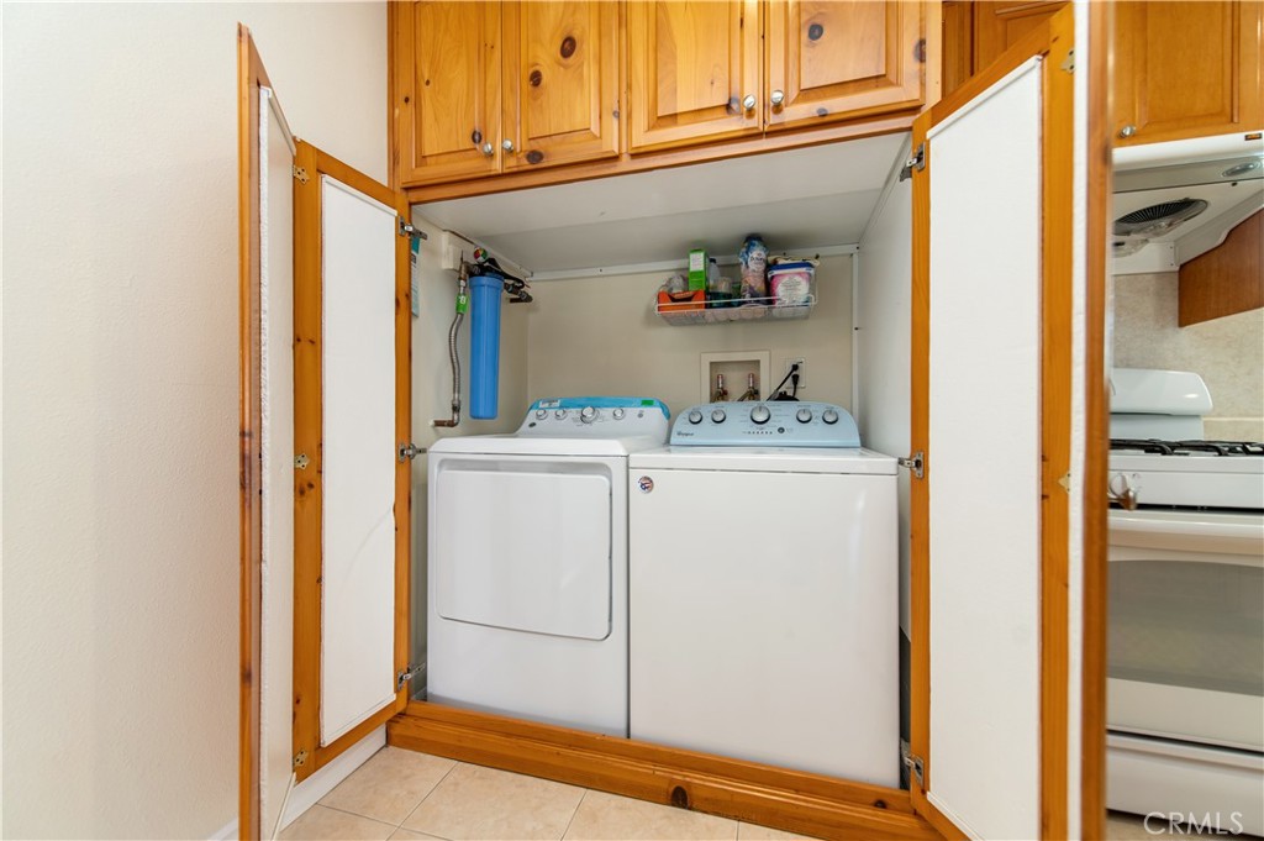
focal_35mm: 14
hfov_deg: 104.3
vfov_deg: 81.1
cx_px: 632
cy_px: 420
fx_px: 491
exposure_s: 1/60
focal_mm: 14
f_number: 4
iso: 450
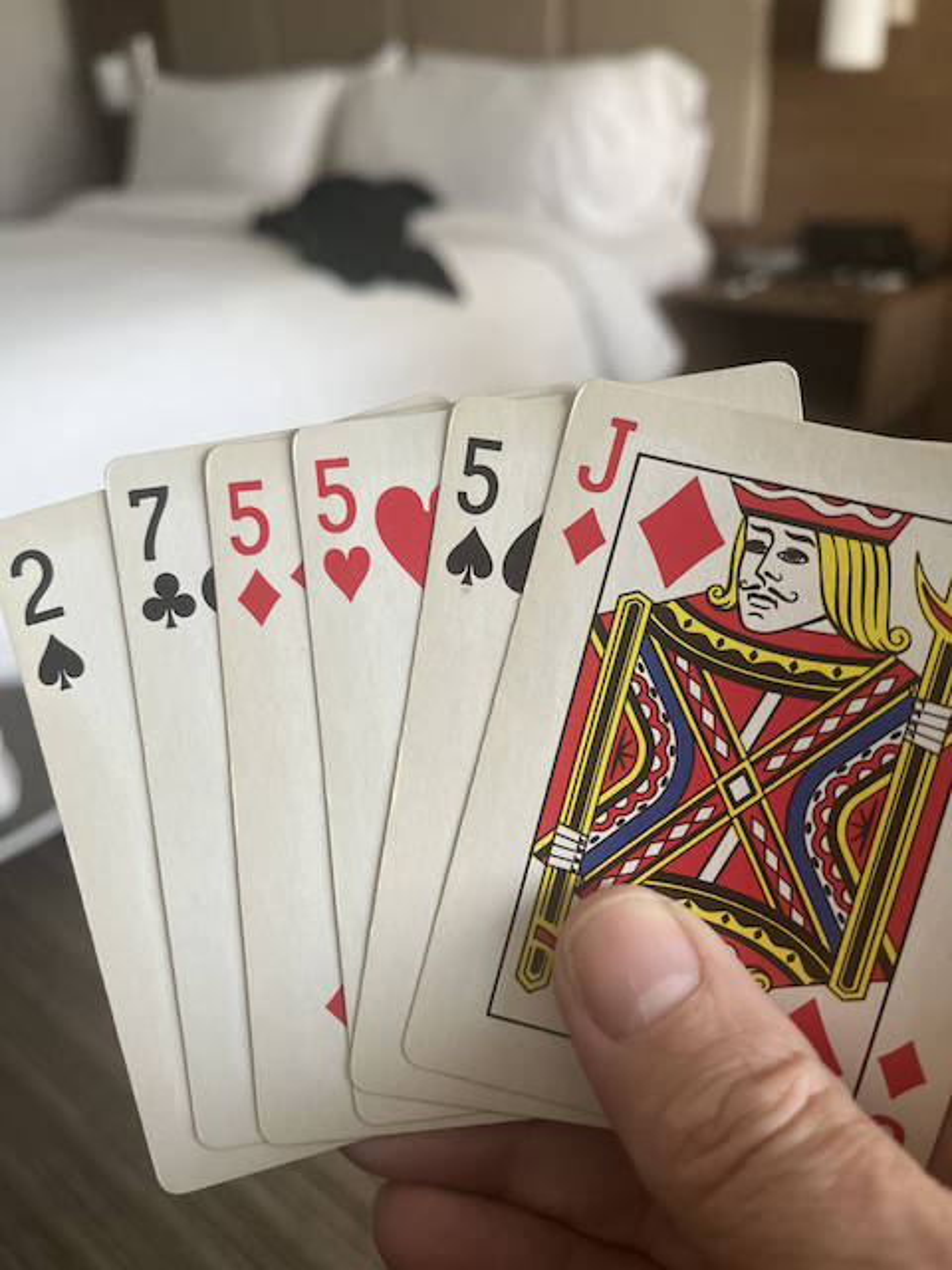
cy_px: 635
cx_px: 476
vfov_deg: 67.3
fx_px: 953
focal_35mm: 26
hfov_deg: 53.1
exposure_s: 1/104
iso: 125
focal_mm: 5.1
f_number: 1.6
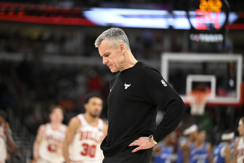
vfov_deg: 6.9
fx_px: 1355
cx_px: 122
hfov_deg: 10.3
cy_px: 82
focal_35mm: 200
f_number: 3.2
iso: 6400
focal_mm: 200
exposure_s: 1/2500
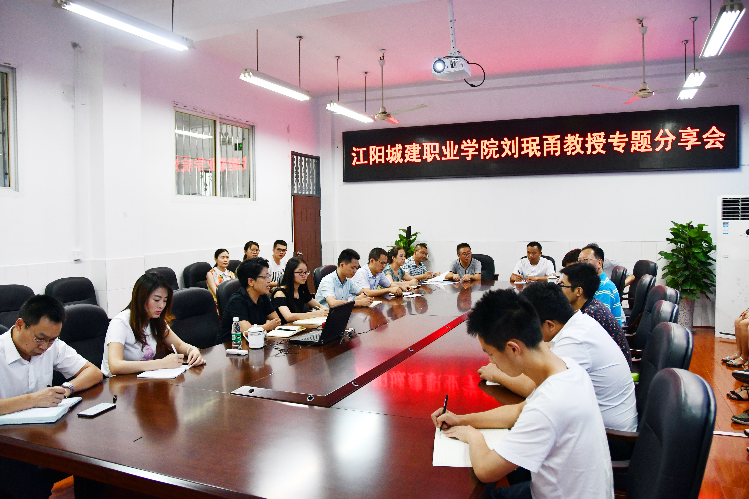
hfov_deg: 67.4
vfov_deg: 47.9
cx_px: 374
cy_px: 250
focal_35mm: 27
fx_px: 562
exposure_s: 1/125
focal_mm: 18
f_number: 3.5
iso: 1250
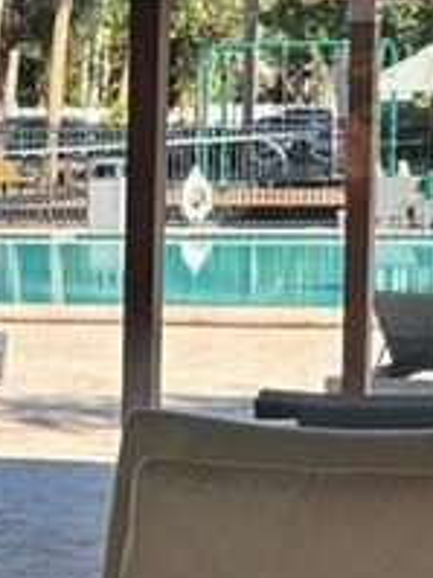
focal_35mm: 157
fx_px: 2621
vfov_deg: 12.4
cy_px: 619
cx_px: -61
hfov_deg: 9.3
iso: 50
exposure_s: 1/626
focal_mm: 5.96
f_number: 1.6
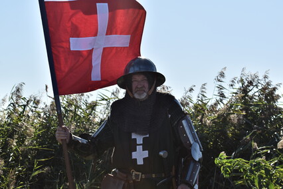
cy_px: 94
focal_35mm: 105
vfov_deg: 13.0
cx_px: 142
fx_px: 825
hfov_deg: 19.5
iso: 100
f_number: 7.1
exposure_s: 1/800
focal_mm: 70
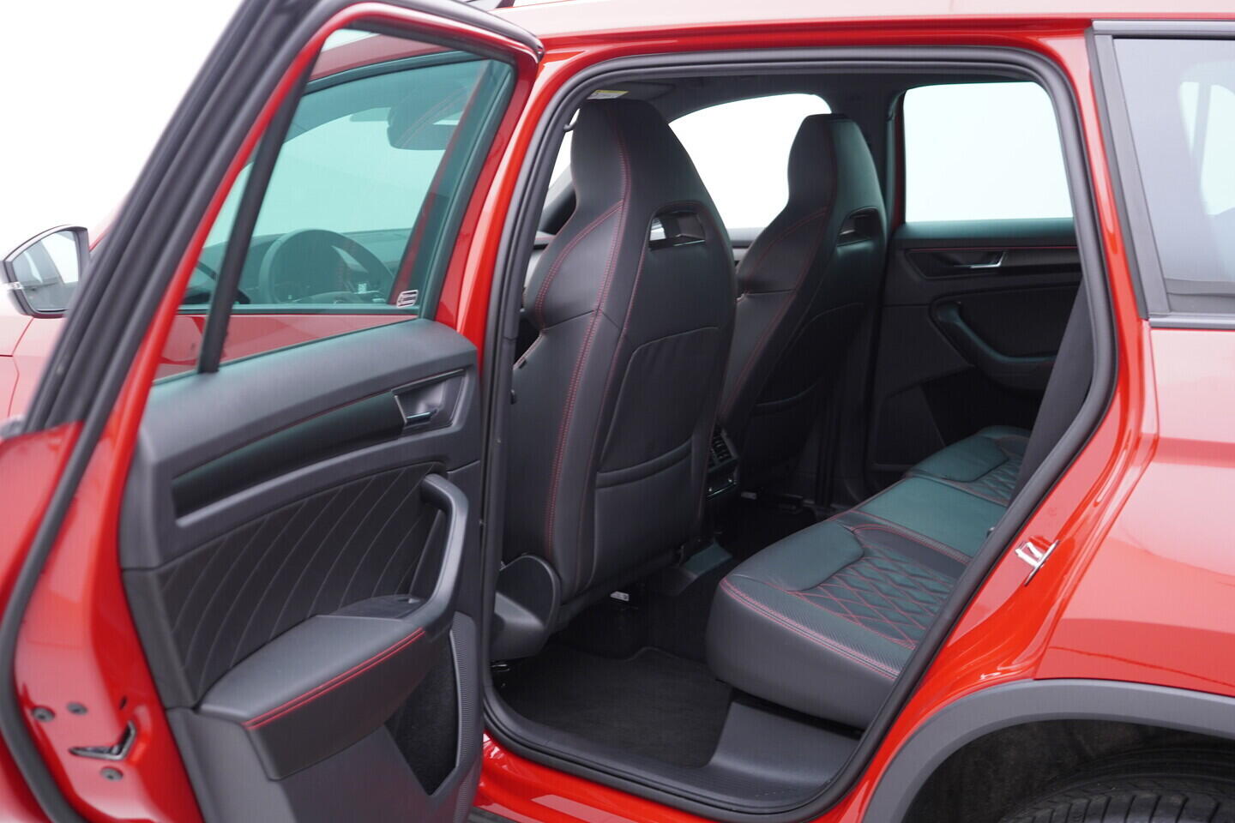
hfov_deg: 53.1
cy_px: 412
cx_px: 618
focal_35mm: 36
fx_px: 1235
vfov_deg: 36.9
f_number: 2.8
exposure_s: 1/40
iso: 200
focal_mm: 24
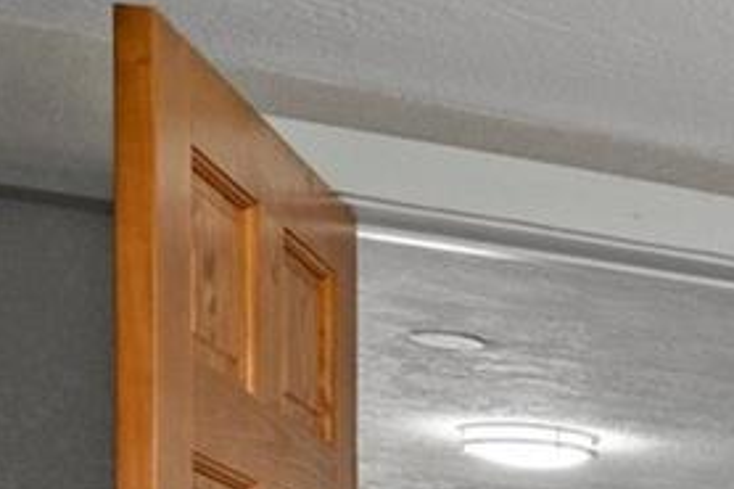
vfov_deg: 13.4
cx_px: 1753
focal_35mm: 95
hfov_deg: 14.4
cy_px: 790
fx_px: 1933
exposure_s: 1
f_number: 8
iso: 320
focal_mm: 11
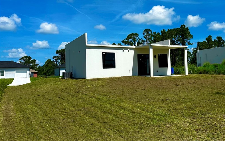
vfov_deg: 38.2
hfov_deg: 57.2
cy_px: 60
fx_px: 202
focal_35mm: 33
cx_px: 145
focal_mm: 6.86
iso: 80
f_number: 1.78
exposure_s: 1/7576
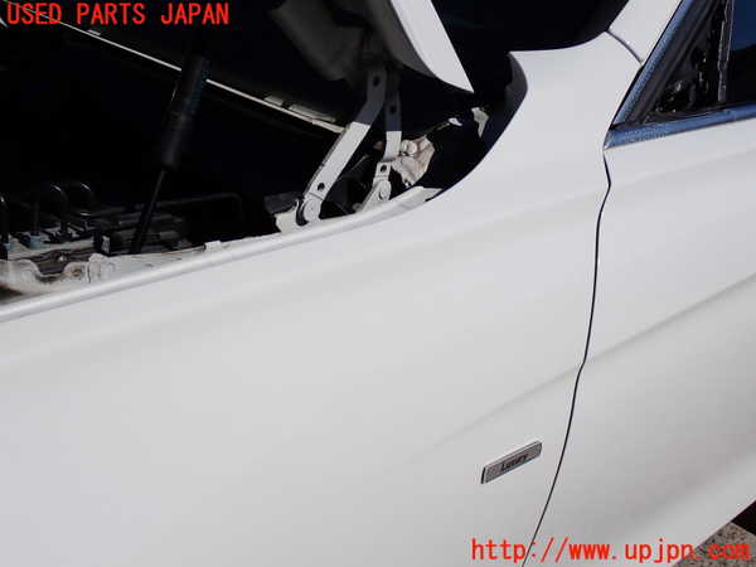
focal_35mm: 44
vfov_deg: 32.9
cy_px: 284
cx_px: 378
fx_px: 961
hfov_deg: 42.9
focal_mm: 7.84
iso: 100
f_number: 11
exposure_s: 1/320
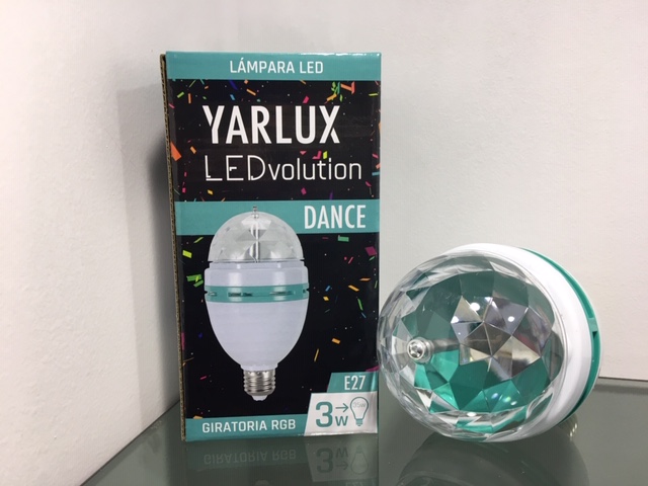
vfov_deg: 48.2
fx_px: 543
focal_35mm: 29
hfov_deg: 61.7
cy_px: 243
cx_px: 324
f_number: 2.2
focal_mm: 4.15
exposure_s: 1/33
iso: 32
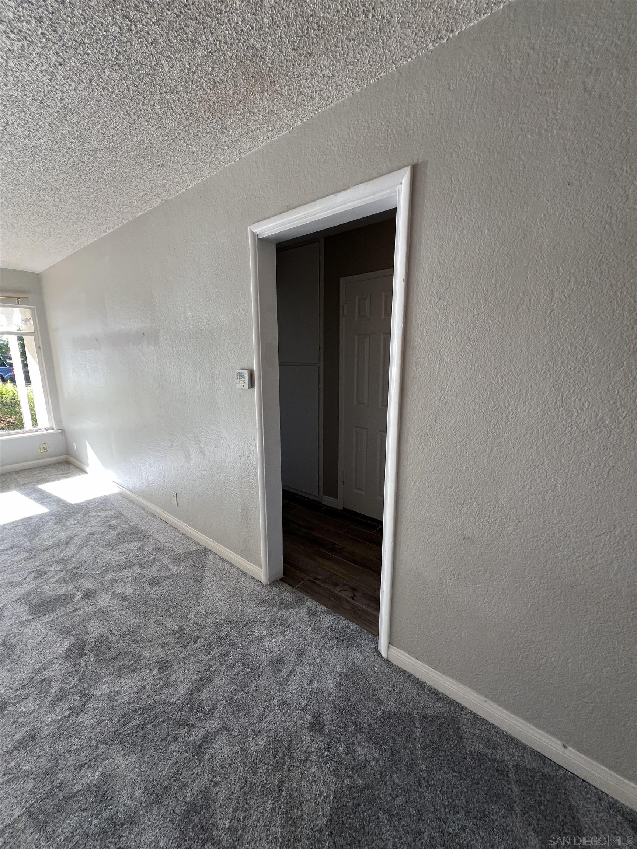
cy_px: 424
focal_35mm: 13
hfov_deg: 89.9
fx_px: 319
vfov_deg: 106.2
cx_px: 318
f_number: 1.8
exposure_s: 1/99
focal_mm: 1.57
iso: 80
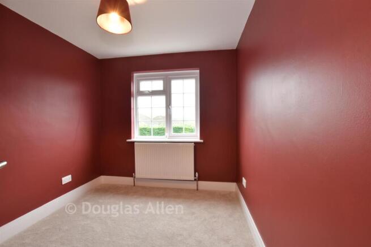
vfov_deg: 77.4
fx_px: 155
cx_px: 186
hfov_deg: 100.4
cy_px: 124
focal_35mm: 15
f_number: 8
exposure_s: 1/1.3
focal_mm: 10
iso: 125
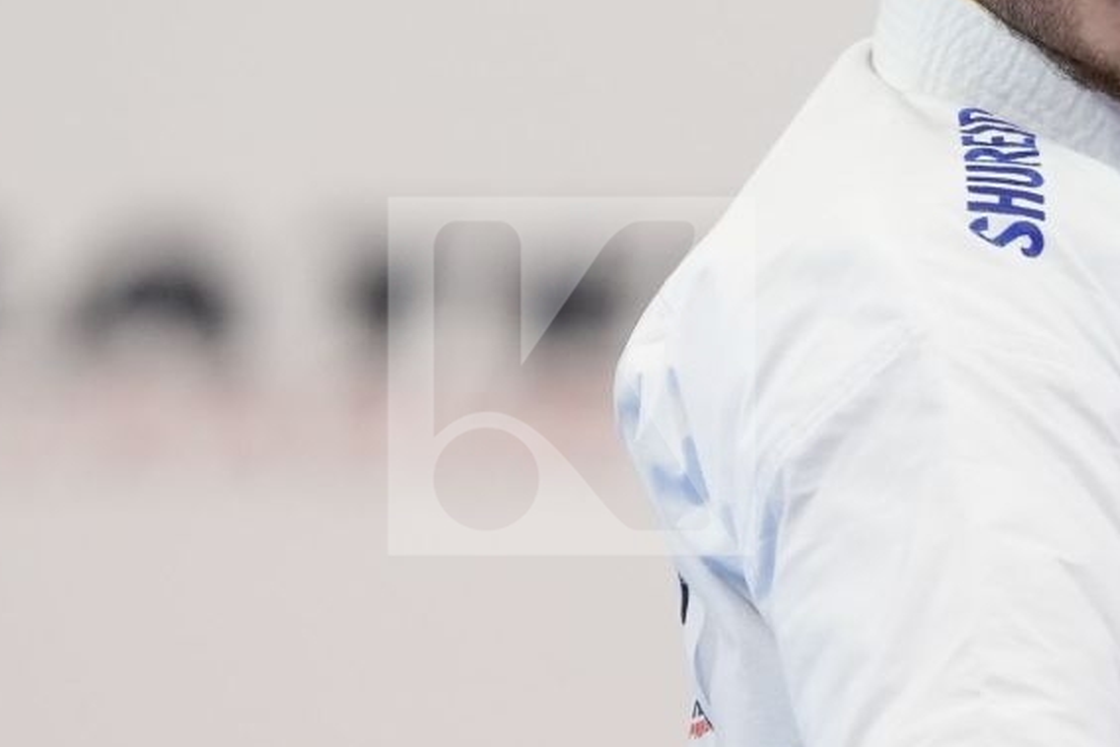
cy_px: 376
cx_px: 1240
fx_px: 29592
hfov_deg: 2.2
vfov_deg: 1.4
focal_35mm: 951
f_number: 2.8
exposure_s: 1/500
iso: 1250
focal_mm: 200
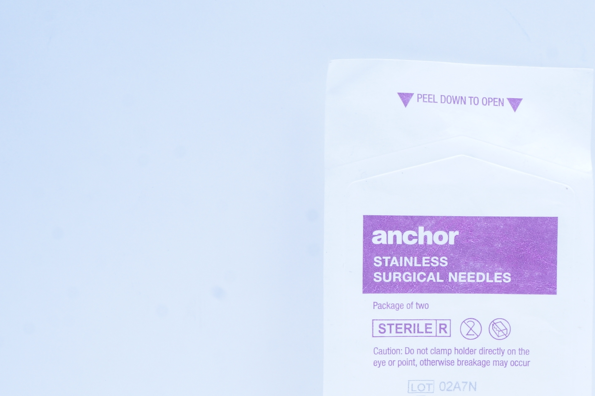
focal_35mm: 70
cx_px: 459
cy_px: 329
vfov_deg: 19.2
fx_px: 1153
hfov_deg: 28.4
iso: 400
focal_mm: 27
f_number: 13
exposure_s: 1/13
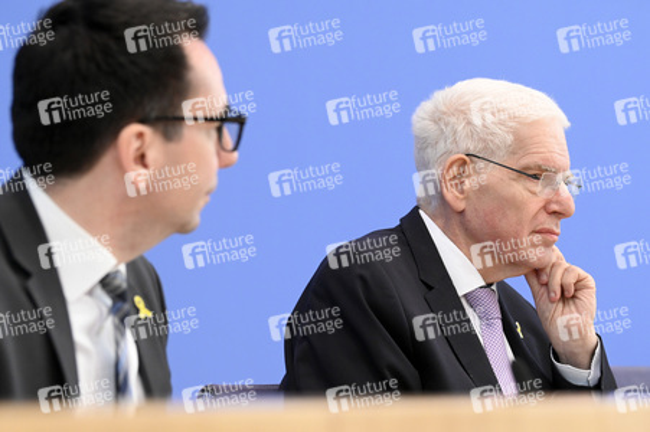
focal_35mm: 130
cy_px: 216
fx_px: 2345
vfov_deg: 10.5
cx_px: 325
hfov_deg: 15.8
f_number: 5.6
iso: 4000
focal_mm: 130
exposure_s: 1/640
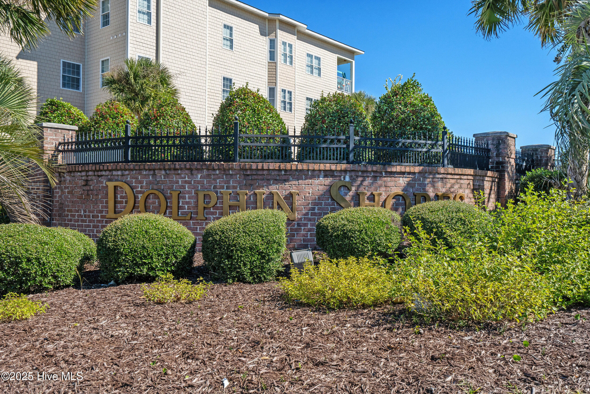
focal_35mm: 32
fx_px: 524
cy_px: 197
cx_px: 295
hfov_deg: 58.7
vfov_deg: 41.1
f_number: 8
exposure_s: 1/320
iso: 320
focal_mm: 32
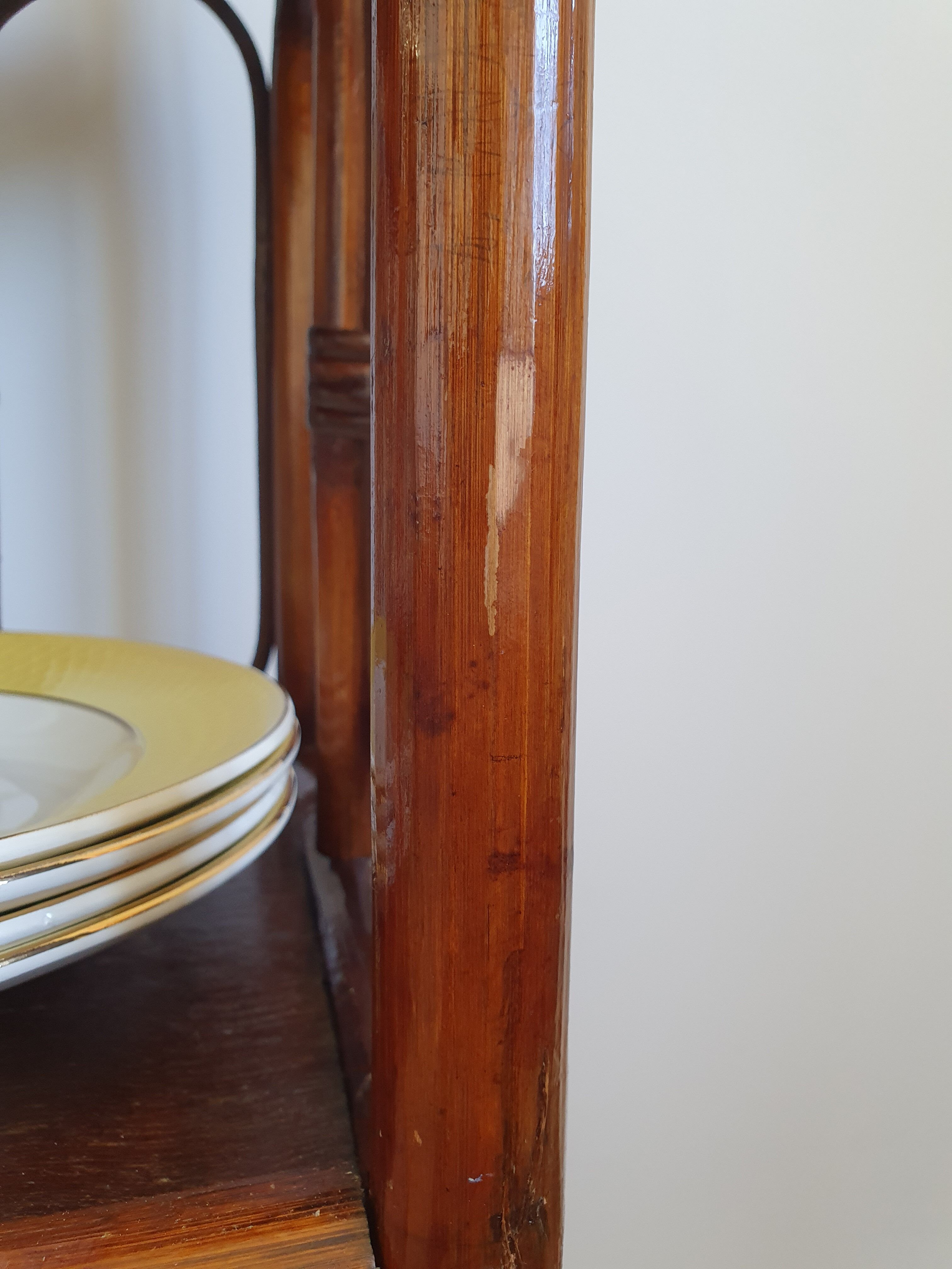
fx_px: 953
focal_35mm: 26
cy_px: 634
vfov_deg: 67.3
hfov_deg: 53.1
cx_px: 476
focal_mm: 4.32
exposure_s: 1/50
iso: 200
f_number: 2.4
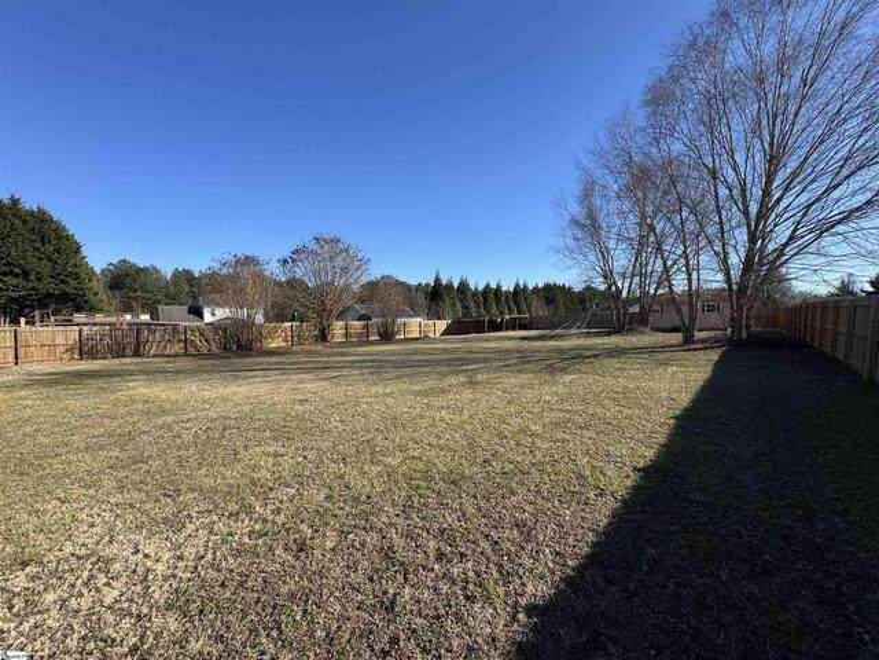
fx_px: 356
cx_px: 440
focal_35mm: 14
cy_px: 330
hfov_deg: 102.1
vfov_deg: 85.7
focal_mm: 2.22
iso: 40
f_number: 2.2
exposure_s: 1/1256
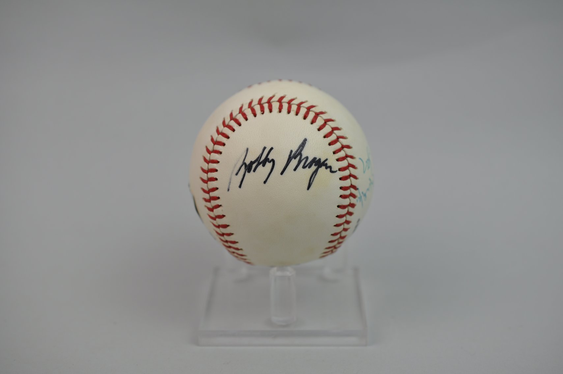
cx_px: 282
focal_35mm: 60
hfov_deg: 33.4
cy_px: 187
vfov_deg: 22.6
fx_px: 937
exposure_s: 1/80
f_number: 4.5
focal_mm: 40
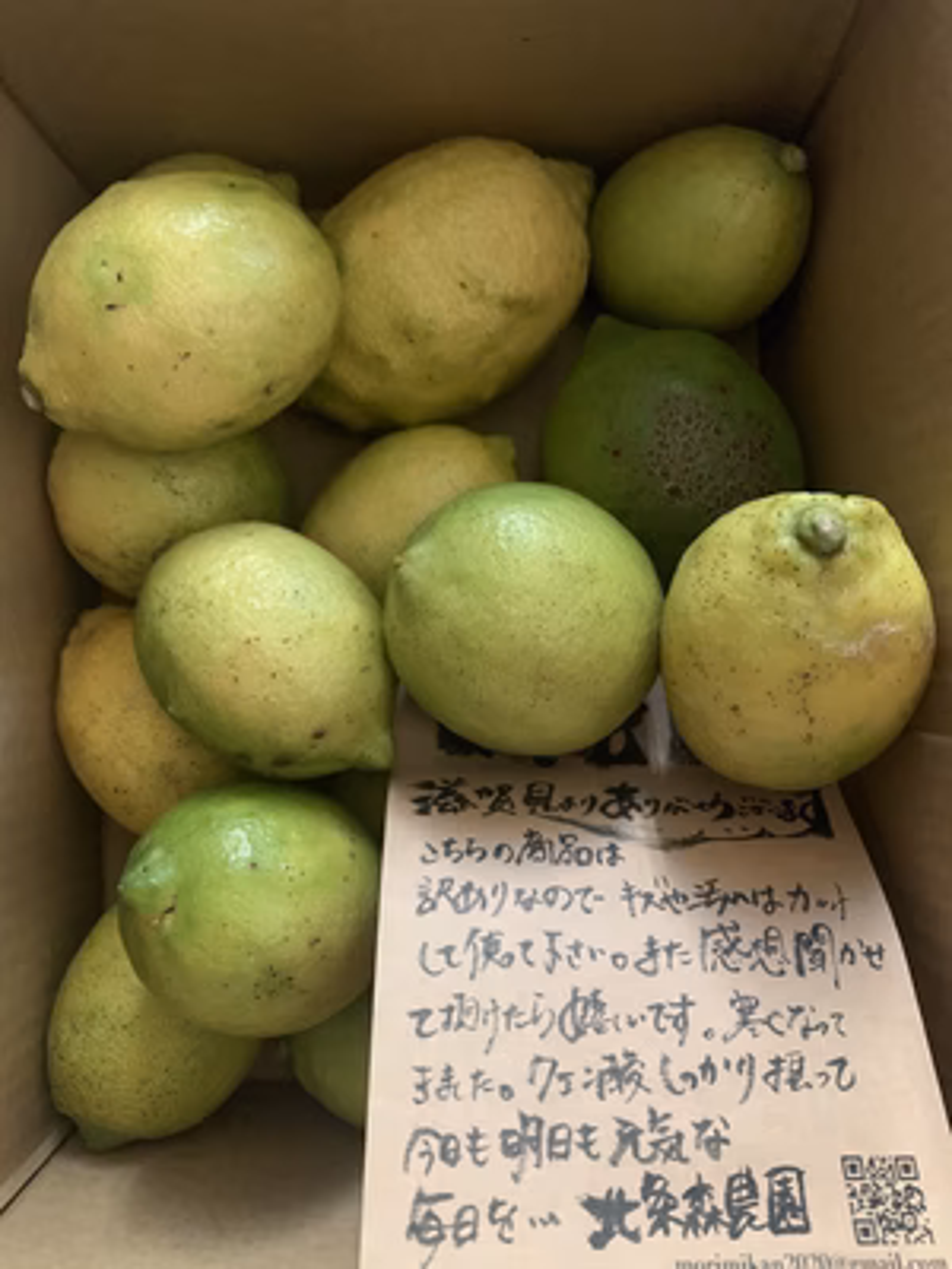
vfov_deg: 67.3
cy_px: 634
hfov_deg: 53.1
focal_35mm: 26
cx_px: 476
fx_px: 953
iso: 640
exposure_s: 1/30
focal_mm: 4.25
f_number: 1.8
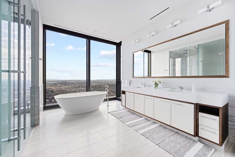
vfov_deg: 81.2
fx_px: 91
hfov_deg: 104.2
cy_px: 78
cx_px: 118
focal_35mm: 14
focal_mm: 14
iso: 100
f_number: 5.6
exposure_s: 1/30
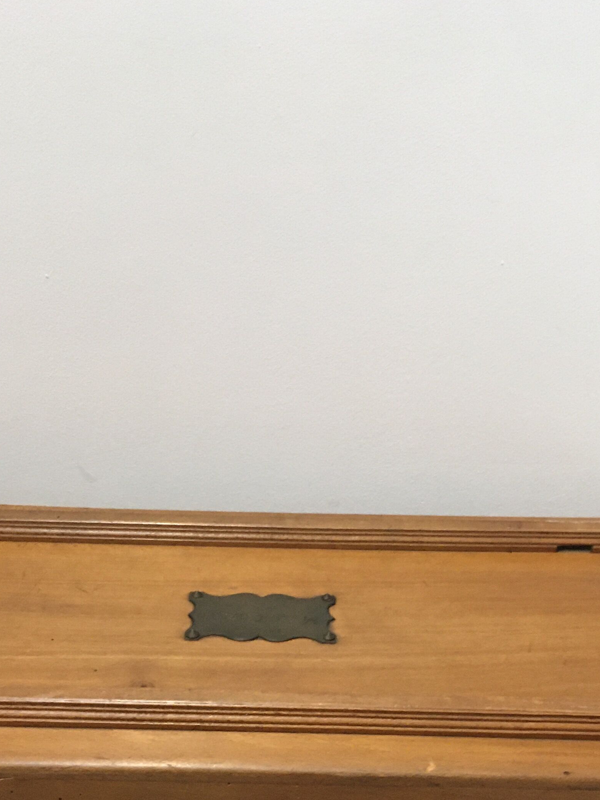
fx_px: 1294
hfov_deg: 26.1
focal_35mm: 56
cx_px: 298
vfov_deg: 32.6
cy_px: 726
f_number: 2.2
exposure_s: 1/20
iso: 200
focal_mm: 4.15
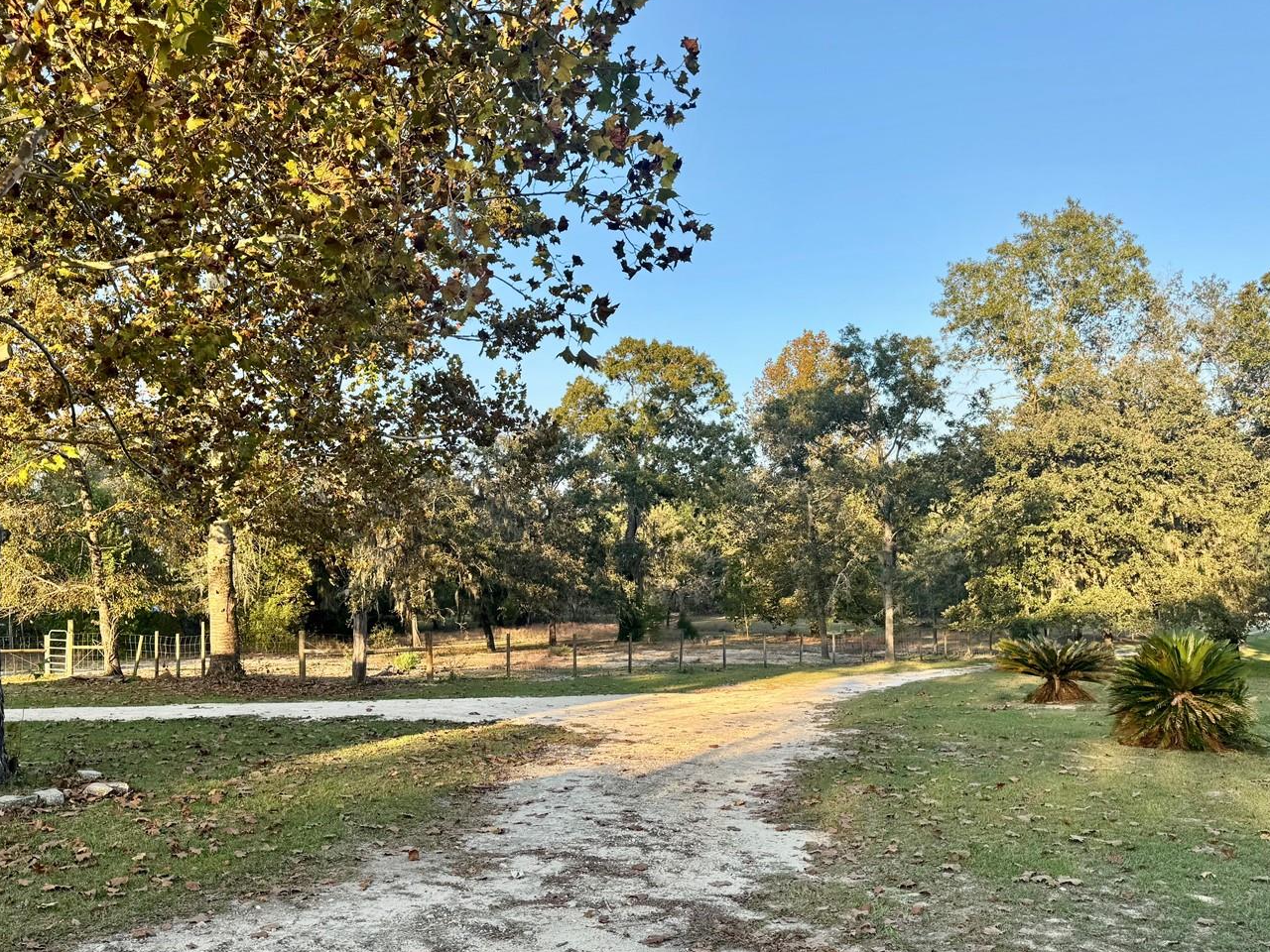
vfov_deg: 46.7
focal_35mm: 30
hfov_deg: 59.8
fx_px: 1101
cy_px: 519
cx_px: 568
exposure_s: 1/1172
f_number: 1.78
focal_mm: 6.76
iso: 80
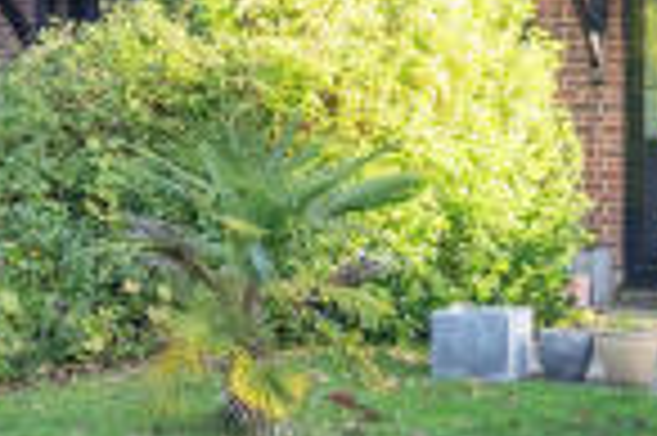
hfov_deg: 19.7
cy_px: -101
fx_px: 1871
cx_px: 533
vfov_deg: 12.9
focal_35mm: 103
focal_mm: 31.5
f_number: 7.1
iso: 1250
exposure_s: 1/640
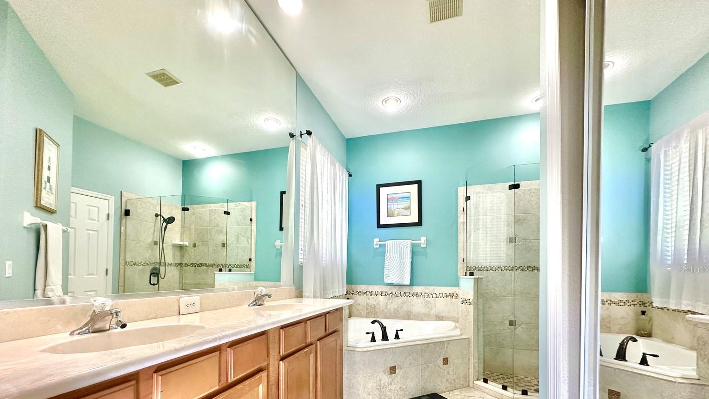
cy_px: 269
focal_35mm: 16
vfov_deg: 65.2
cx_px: 350
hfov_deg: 99.4
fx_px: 301
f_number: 2.2
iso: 200
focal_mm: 2.22
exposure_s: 1/120
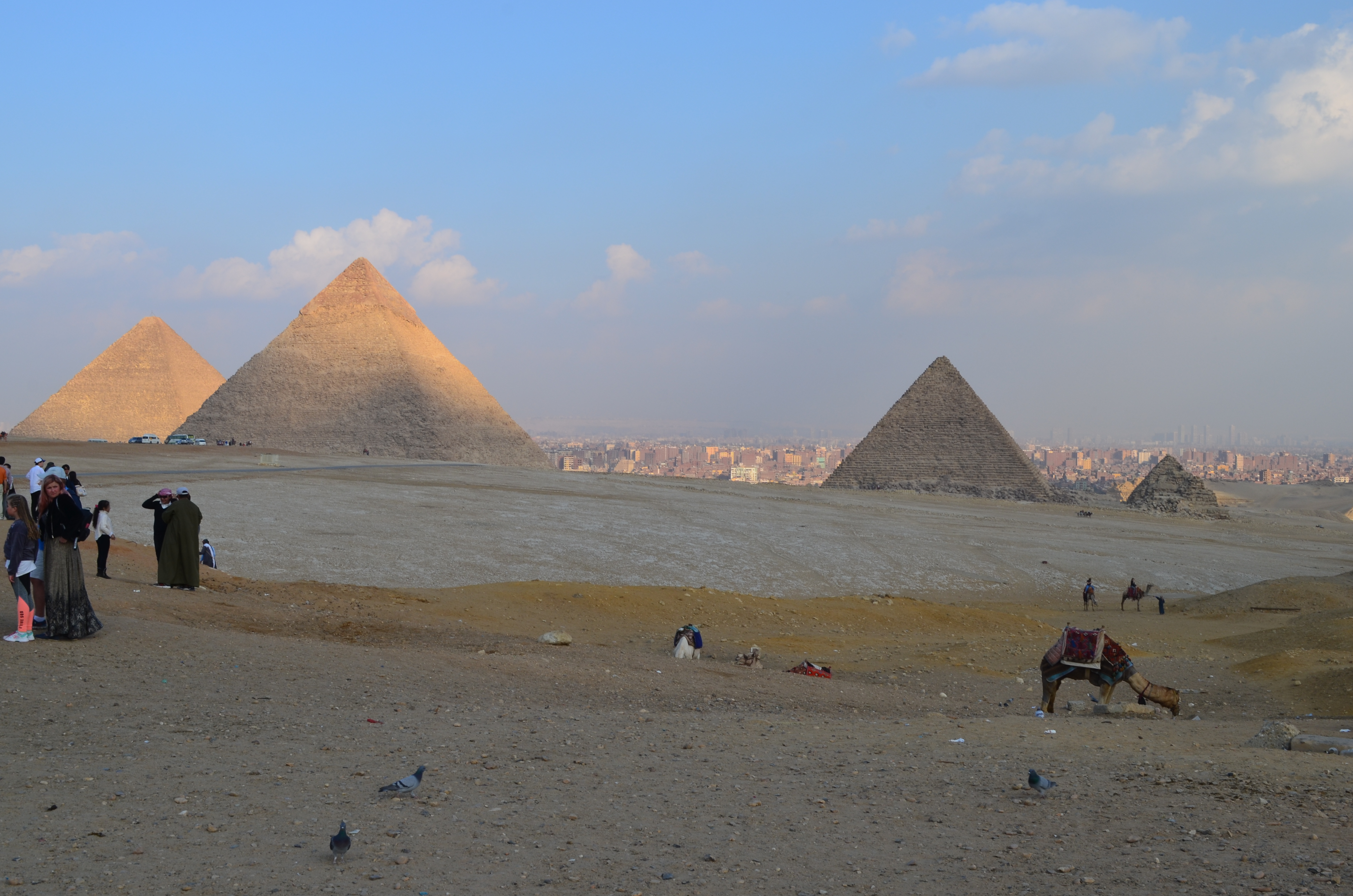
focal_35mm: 43
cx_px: 668
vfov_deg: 31.1
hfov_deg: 45.5
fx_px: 1613
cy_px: 455
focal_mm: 28
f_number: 11
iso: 140
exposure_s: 1/125
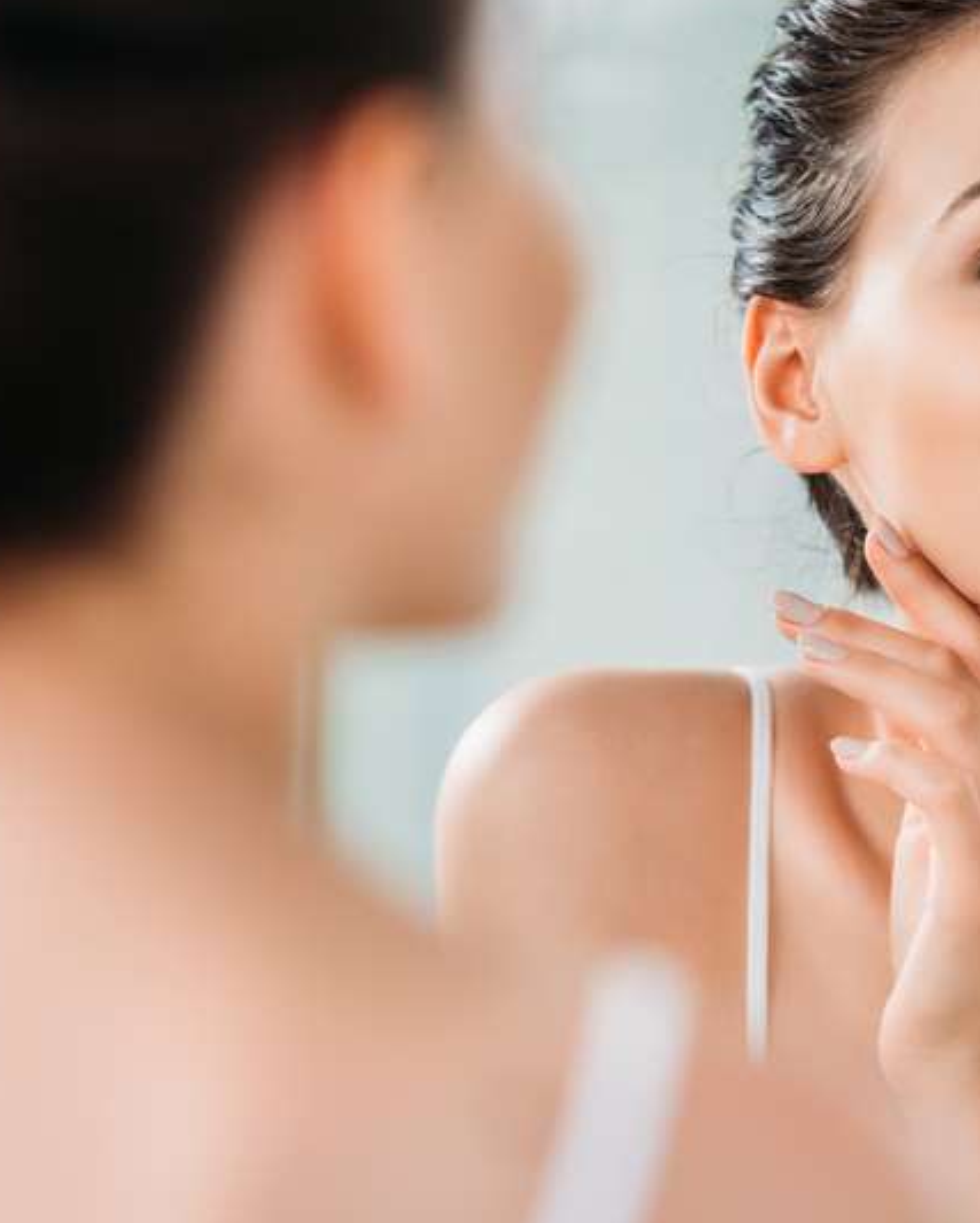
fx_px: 10831
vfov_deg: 6.5
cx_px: 710
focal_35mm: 299
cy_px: 561
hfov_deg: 5.2
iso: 125
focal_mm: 170
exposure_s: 1/200
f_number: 3.5
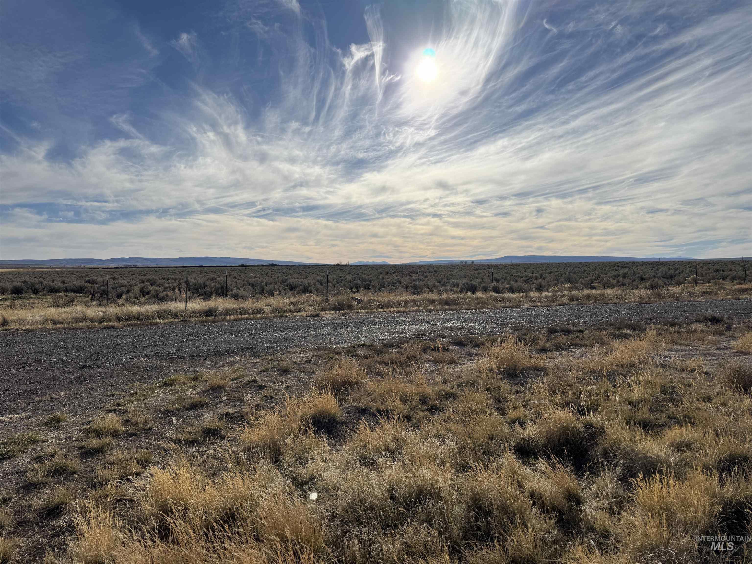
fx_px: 521
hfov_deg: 71.6
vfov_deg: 56.8
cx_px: 376
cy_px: 282
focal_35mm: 24
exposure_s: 1/14286
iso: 64
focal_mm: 6.76
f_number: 1.78
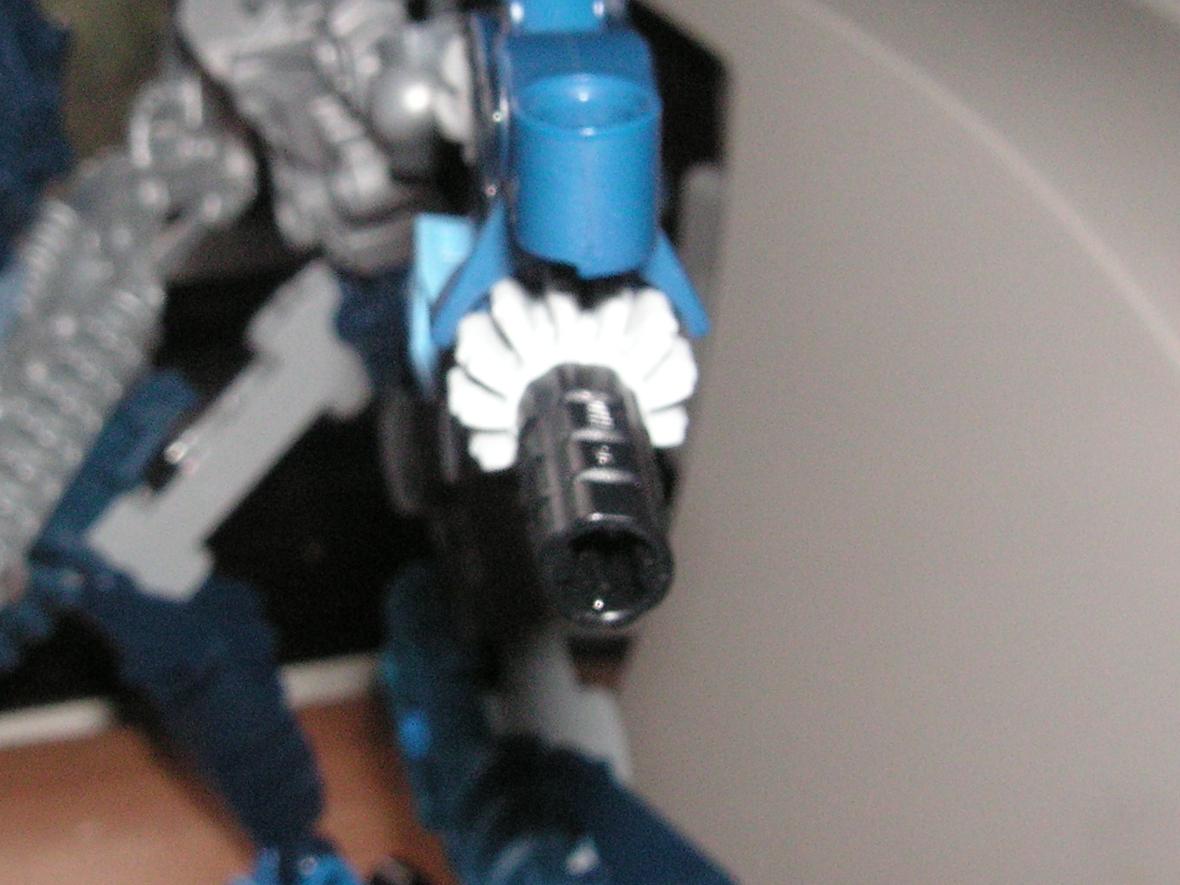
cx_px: 404
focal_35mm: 72
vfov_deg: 20.4
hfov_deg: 26.9
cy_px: 345
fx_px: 2454
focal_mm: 6.3
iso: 160
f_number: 6.6
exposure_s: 1/45
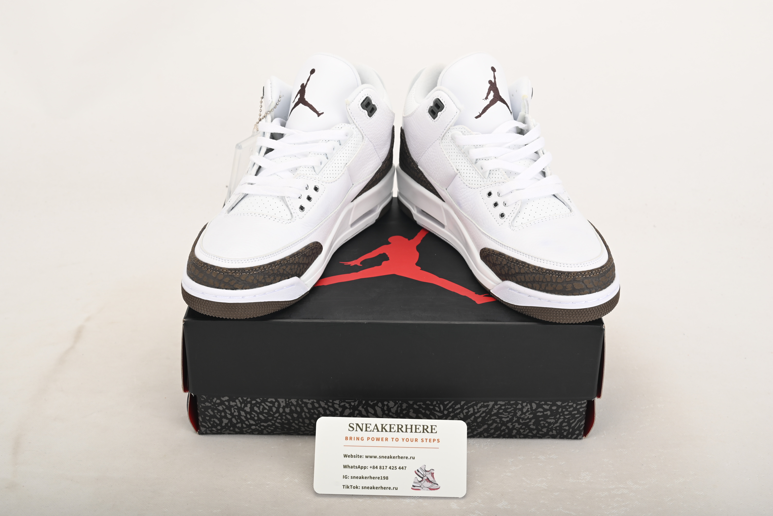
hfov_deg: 42.7
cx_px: 386
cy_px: 258
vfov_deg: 29.3
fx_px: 988
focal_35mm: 46
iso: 100
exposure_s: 1/200
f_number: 11
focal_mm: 46
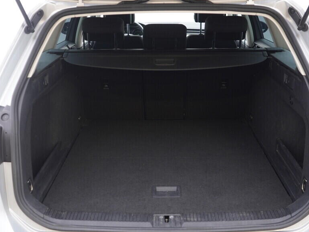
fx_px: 411
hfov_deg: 41.2
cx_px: 154
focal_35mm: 46
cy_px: 111
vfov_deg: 31.5
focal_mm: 24
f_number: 2.8
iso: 250
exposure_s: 1/40
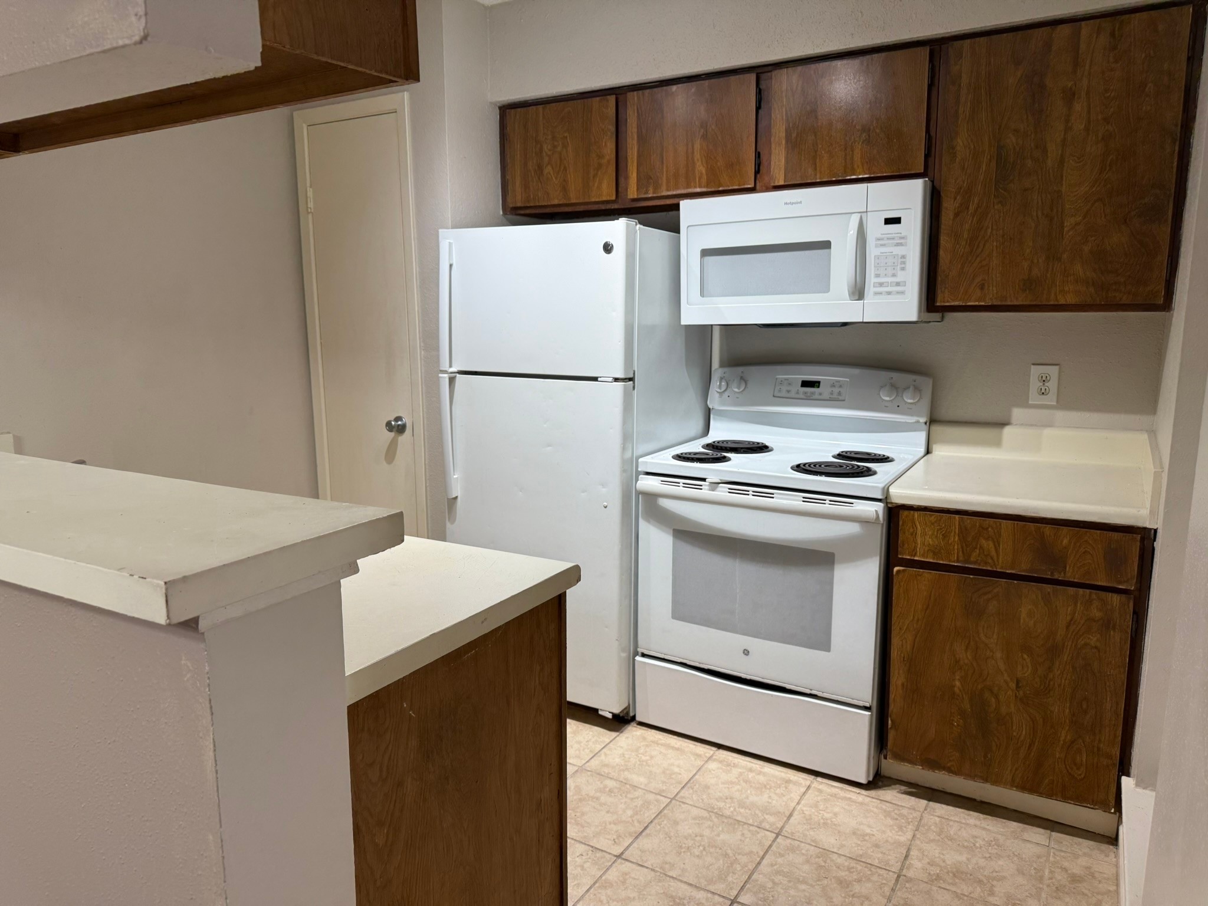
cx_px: 604
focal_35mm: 24
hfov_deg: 71.6
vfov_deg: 56.8
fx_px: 838
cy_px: 453
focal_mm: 6.76
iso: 125
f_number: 1.78
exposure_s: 1/120
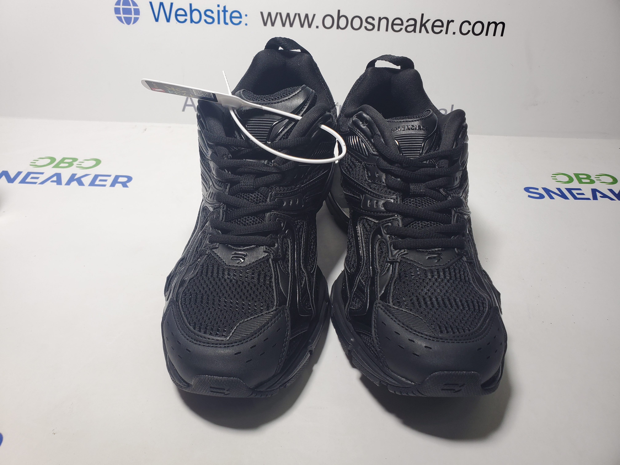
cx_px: 310
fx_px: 466
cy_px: 232
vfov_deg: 53.1
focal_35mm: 26
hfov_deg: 67.3
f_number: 2.4
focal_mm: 4.3
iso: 50
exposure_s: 1/151
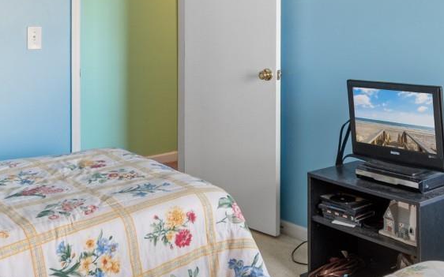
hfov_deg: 42.6
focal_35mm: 47
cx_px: 233
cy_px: 0
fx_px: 569
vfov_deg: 26.0
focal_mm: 11
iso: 100
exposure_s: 1/15
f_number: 4.8
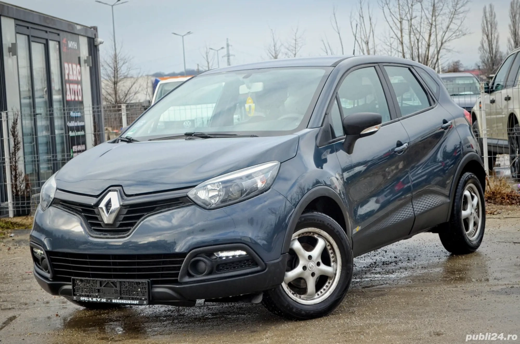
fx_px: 1189
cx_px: 260
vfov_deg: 16.5
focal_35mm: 82
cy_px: 172
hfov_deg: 24.7
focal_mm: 55
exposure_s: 1/200
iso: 200
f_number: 5.6
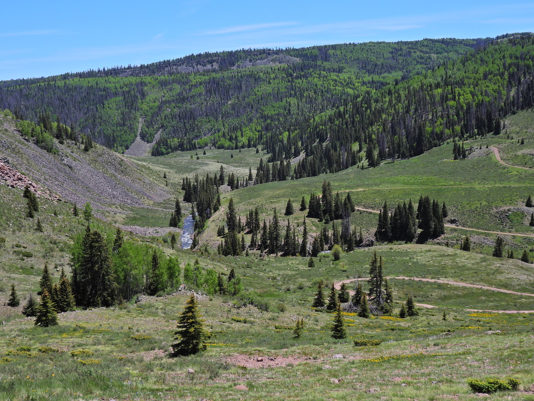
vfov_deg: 30.9
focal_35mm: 47
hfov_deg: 40.4
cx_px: 267
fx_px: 725
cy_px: 200
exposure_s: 1/1600
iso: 100
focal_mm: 8.4
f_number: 3.2
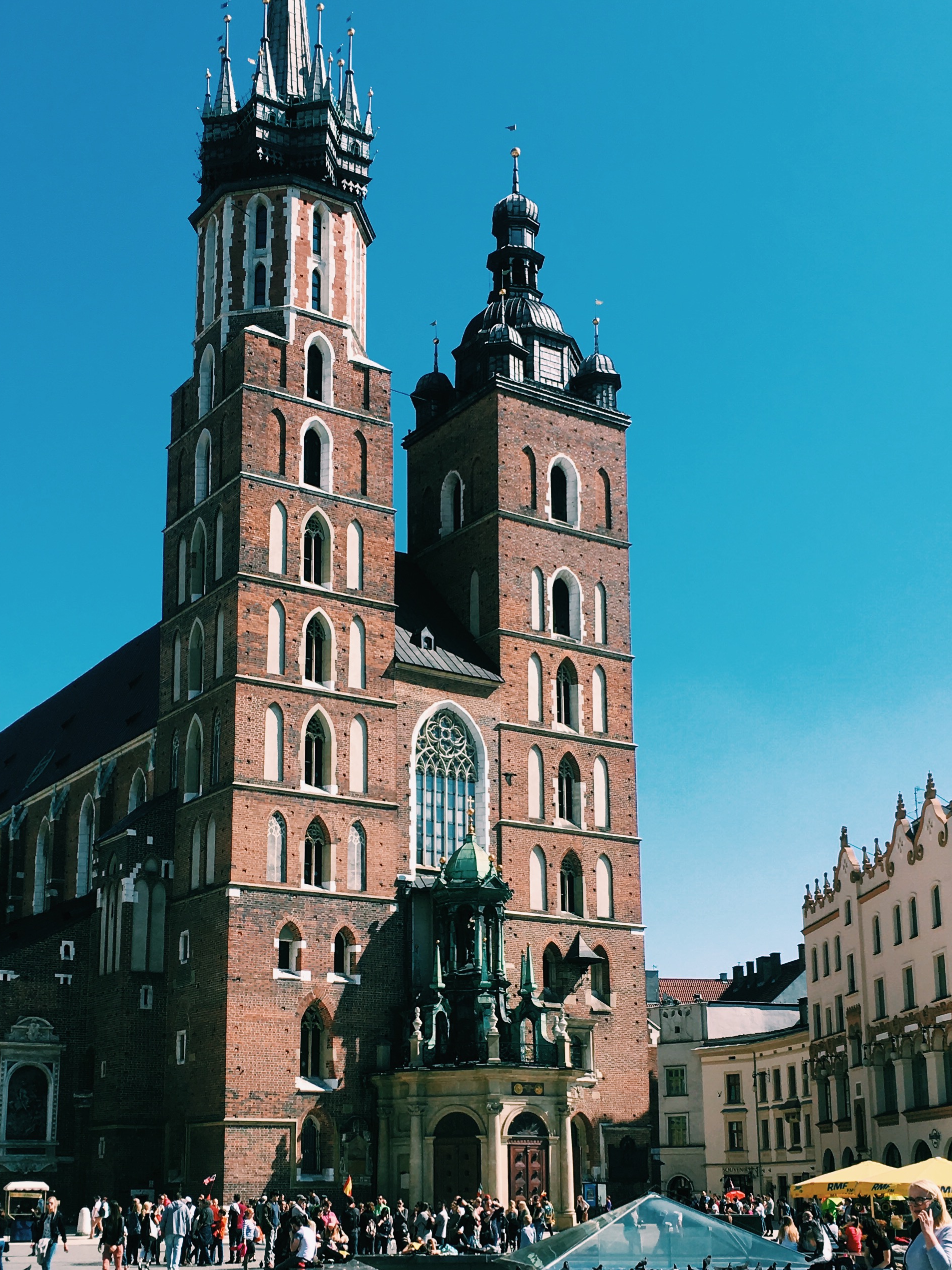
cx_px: 413
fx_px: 1687
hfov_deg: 31.5
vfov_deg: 41.0
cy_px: 790
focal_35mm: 46
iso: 25
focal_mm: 4.15
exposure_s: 1/1183
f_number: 2.2
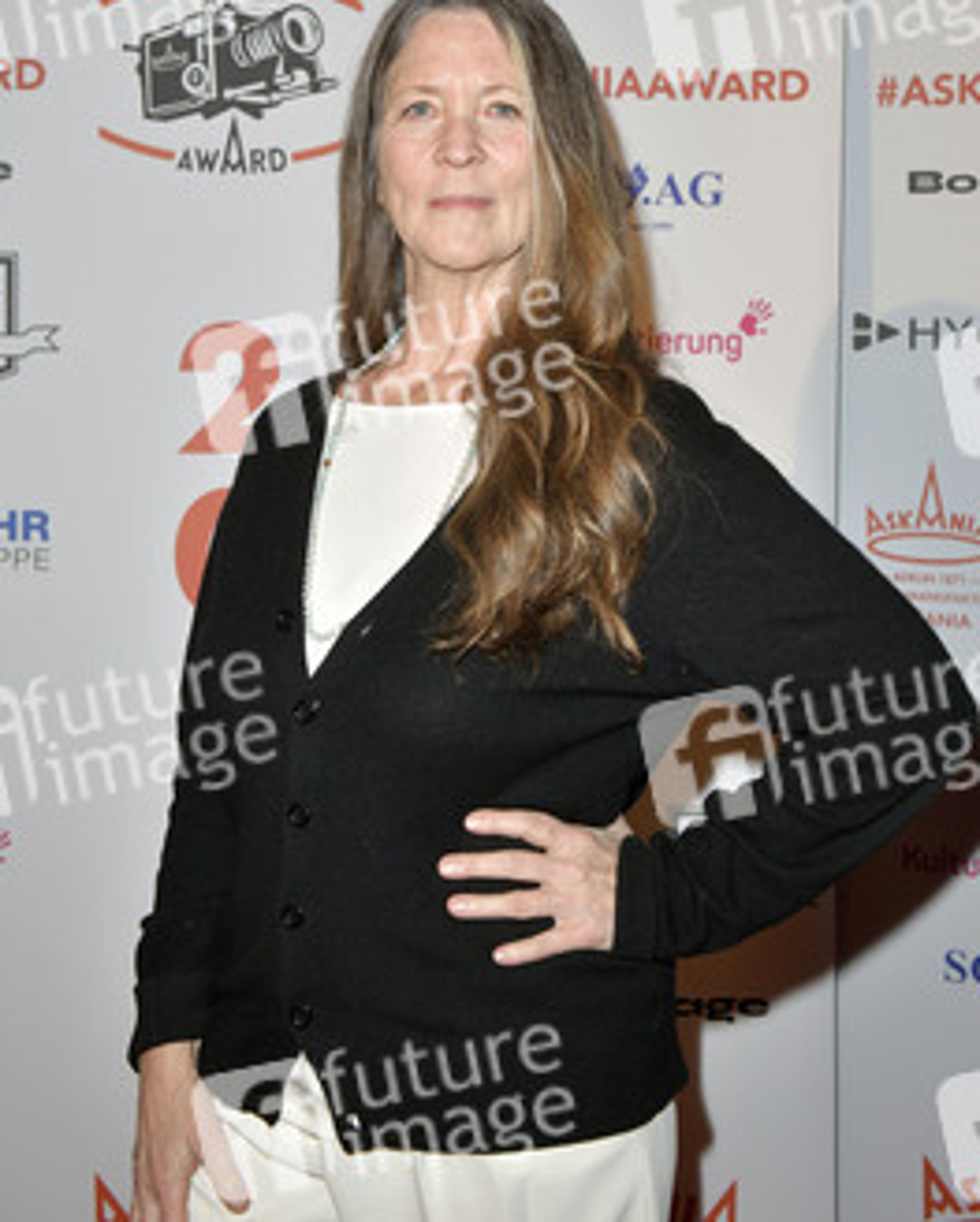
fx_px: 1738
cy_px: 555
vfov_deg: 38.7
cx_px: 492
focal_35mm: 48
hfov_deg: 31.5
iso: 1250
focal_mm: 42
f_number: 5.6
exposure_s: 1/200
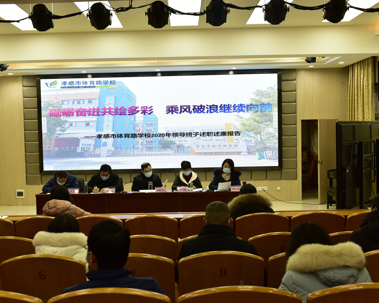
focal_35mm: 41
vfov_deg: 36.5
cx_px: 171
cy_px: 152
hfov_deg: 44.7
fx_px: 460
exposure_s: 1/100
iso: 1250
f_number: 5.6
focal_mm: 36
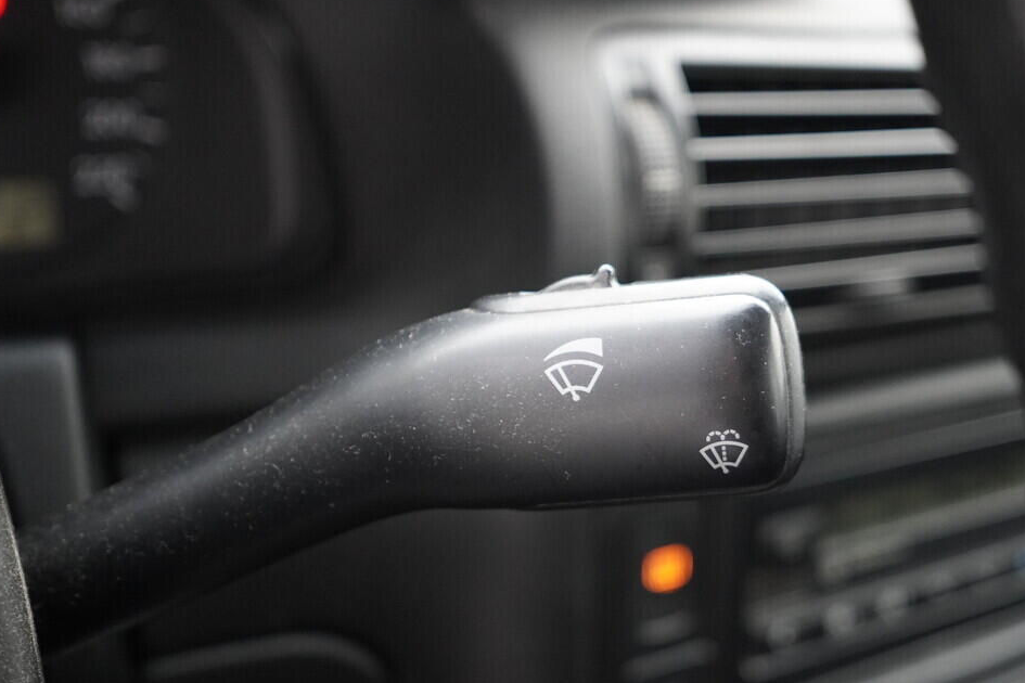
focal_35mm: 39
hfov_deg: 49.5
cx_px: 542
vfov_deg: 34.2
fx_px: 1110
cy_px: 319
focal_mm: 24
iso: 3200
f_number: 2.8
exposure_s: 1/160
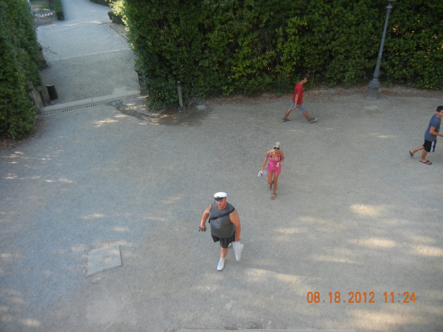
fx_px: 384
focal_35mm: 30
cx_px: 222
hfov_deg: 60.0
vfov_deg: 46.8
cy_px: 166
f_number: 3.5
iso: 160
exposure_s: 1/154
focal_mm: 5.4
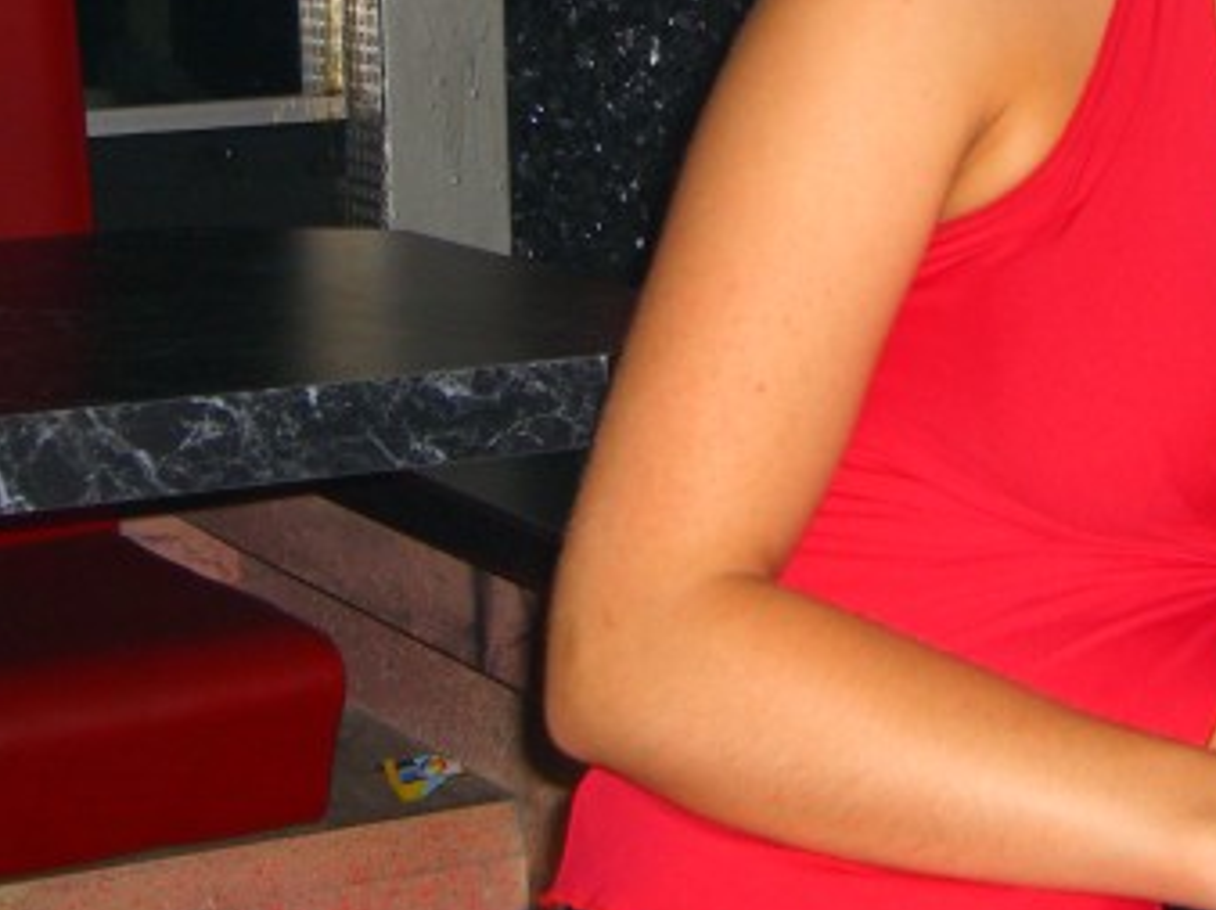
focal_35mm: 109
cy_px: -25
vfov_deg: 13.4
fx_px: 3826
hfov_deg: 17.8
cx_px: 1033
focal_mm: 9.5
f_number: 3.1
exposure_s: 1/60
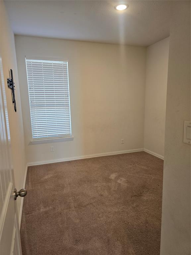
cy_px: 128
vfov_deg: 73.9
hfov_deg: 58.9
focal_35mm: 23
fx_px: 169
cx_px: 96
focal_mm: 6.3
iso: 250
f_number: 1.7
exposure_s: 1/120
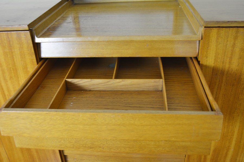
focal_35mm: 36
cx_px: 122
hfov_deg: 53.1
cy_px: 81
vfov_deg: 36.9
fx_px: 244
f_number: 4
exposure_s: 1/40
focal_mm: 24
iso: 800
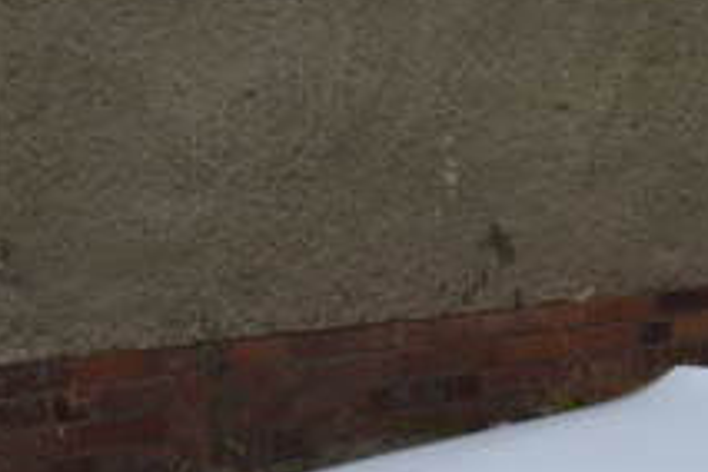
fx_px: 4248
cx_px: 1207
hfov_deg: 9.2
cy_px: 713
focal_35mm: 216
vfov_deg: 6.3
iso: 200
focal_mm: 30
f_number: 10
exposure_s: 1/80
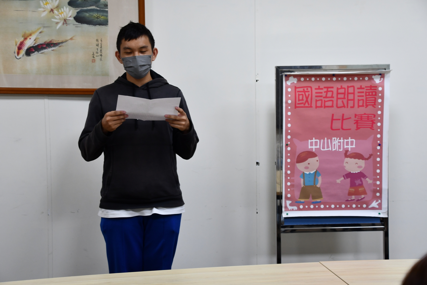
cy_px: 142
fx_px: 712
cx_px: 214
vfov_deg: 22.6
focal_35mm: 60
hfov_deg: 33.4
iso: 800
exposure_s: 1/160
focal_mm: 40
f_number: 4.2
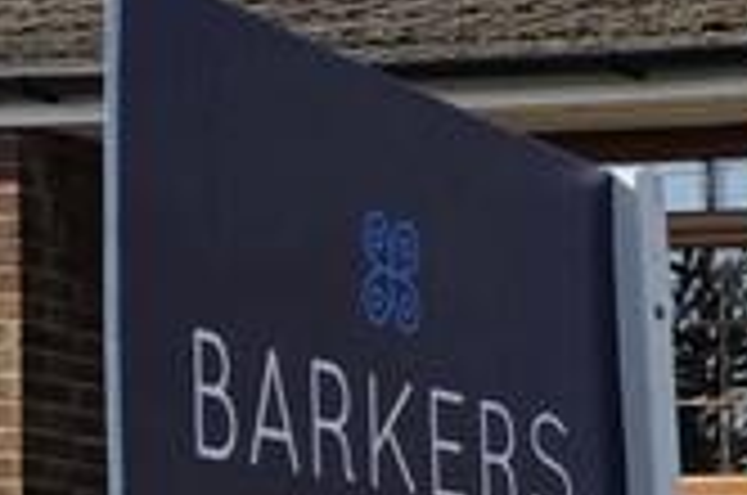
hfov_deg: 10.6
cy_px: 896
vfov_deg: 8.8
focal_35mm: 148
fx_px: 3065
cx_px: 2110
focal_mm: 6.3
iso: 80
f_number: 1.7
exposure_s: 1/5000
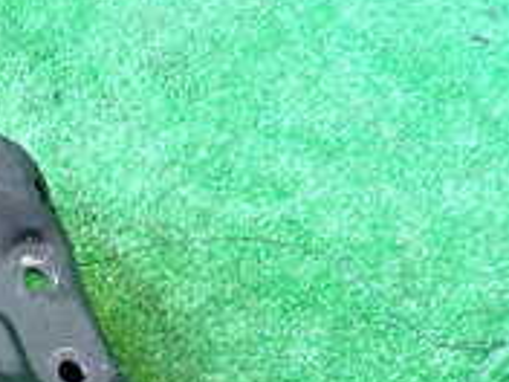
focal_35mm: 85
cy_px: 611
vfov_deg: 15.7
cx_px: -78
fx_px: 1250
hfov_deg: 21.6
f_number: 2
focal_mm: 4.5
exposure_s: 1/40
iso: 200
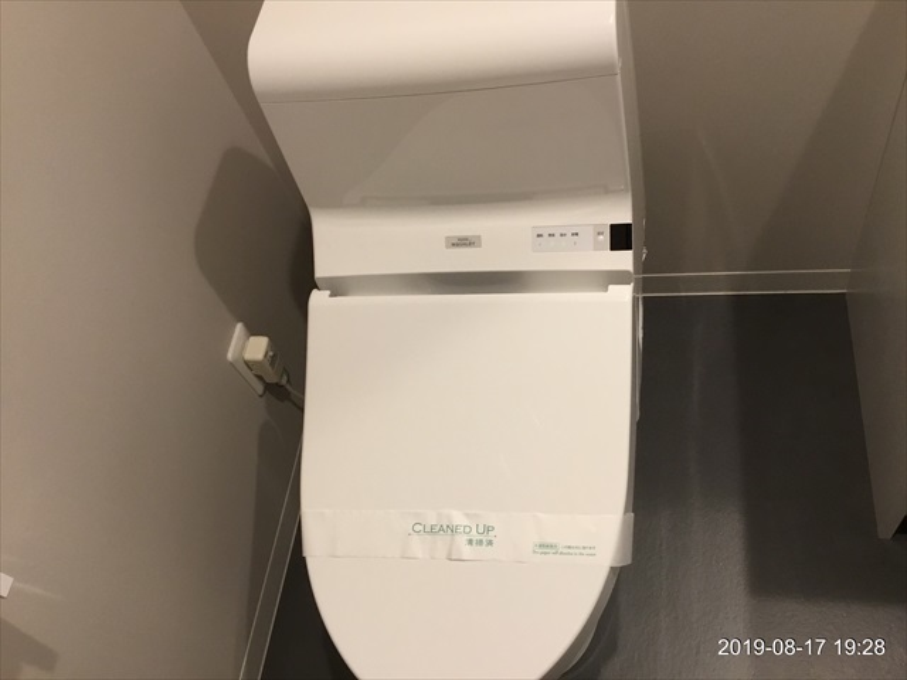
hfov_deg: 58.4
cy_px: 340
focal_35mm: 31
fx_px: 812
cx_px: 454
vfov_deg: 45.4
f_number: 2.4
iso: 100
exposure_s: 1/30
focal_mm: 3.3
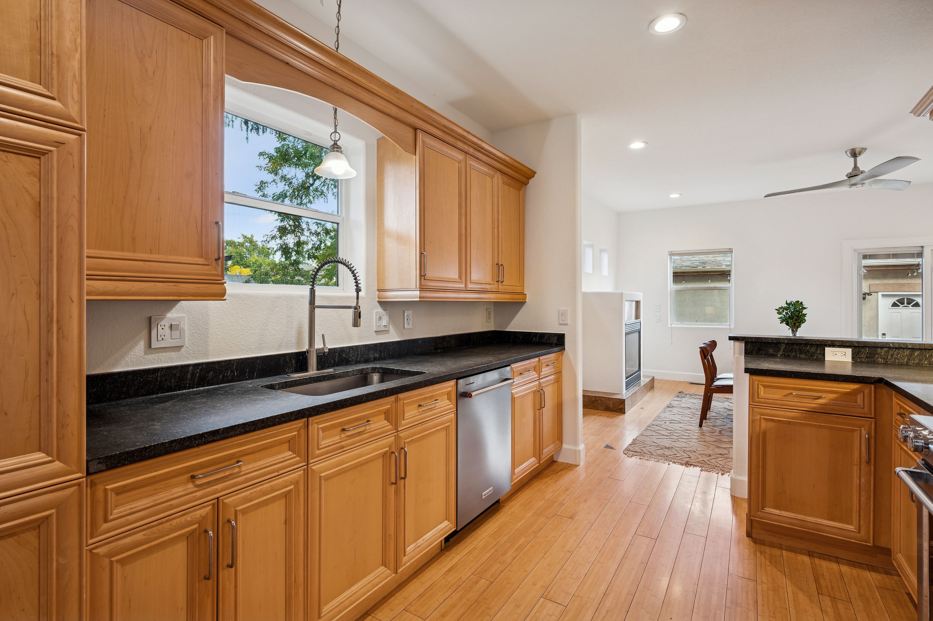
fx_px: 440
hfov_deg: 93.3
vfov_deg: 70.4
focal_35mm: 17
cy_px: 310
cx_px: 466
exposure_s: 1/10
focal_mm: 17
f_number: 9
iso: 400
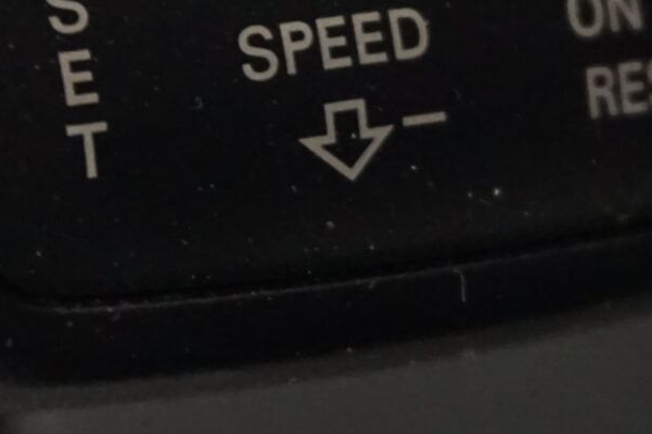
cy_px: 41
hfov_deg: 12.1
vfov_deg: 8.0
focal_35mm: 170
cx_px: 466
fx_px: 3079
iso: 3200
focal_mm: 27
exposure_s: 1/8
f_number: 4.5
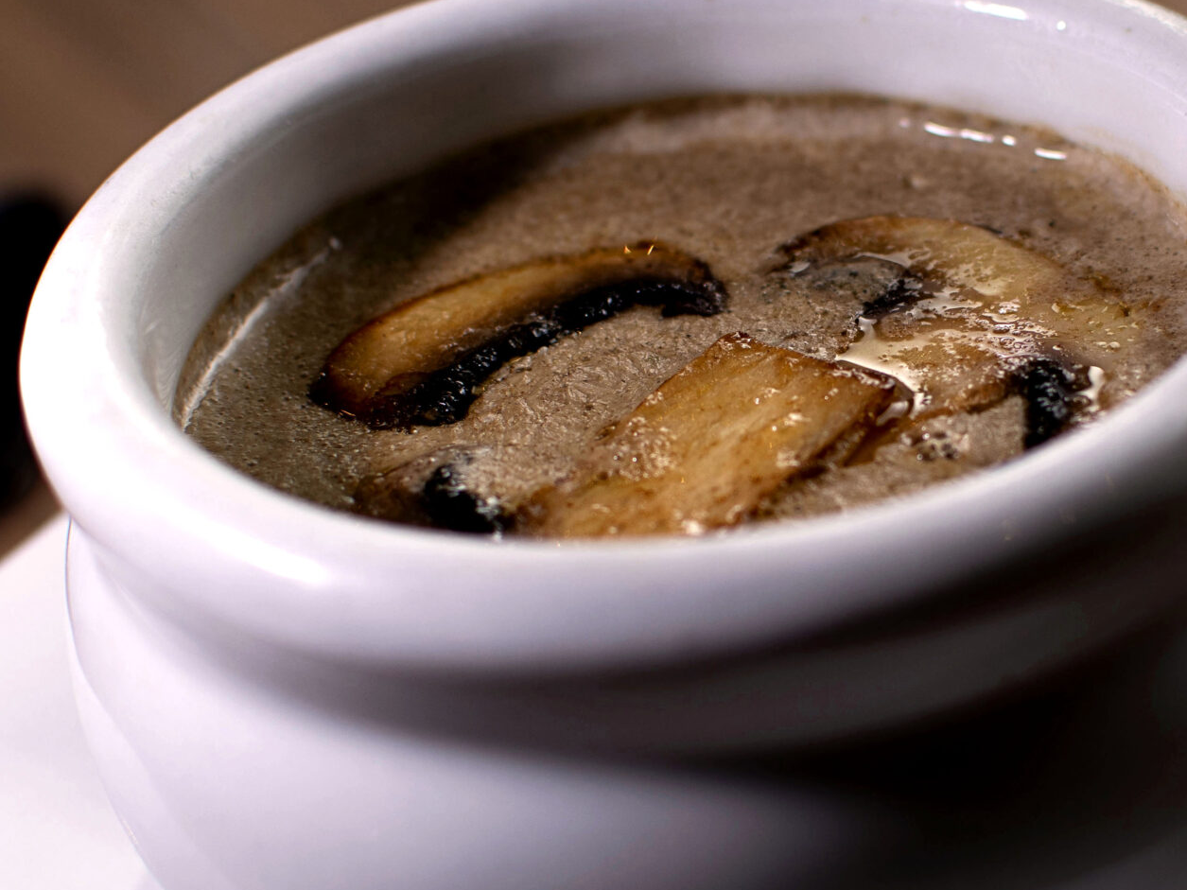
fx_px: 3497
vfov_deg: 14.5
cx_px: 779
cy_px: 387
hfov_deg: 19.2
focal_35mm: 102
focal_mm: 35
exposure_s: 1/125
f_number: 2.8
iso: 50
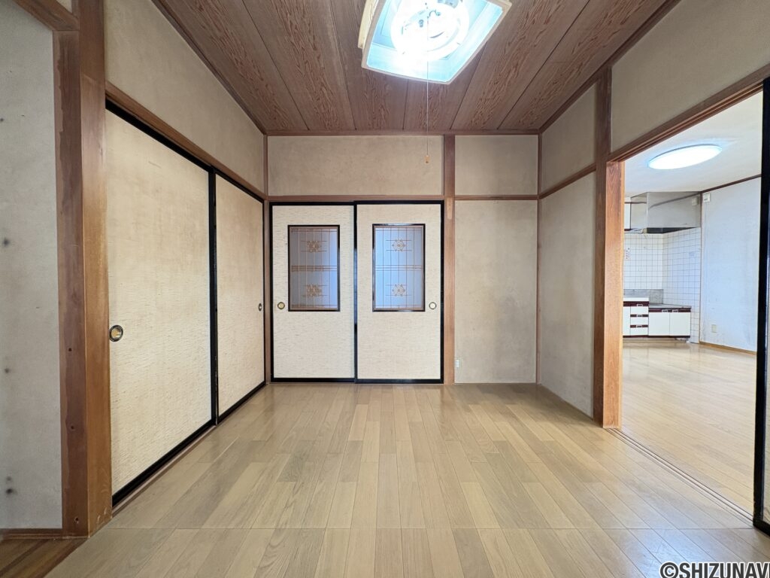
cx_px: 385
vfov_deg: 85.7
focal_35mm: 14
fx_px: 311
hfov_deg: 102.1
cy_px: 289
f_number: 2.2
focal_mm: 2.22
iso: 250
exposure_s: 1/60
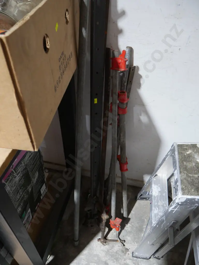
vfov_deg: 63.4
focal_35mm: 28
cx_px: 100
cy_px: 132
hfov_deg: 49.8
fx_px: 214
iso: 1600
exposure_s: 1/60
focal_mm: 14
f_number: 3.5
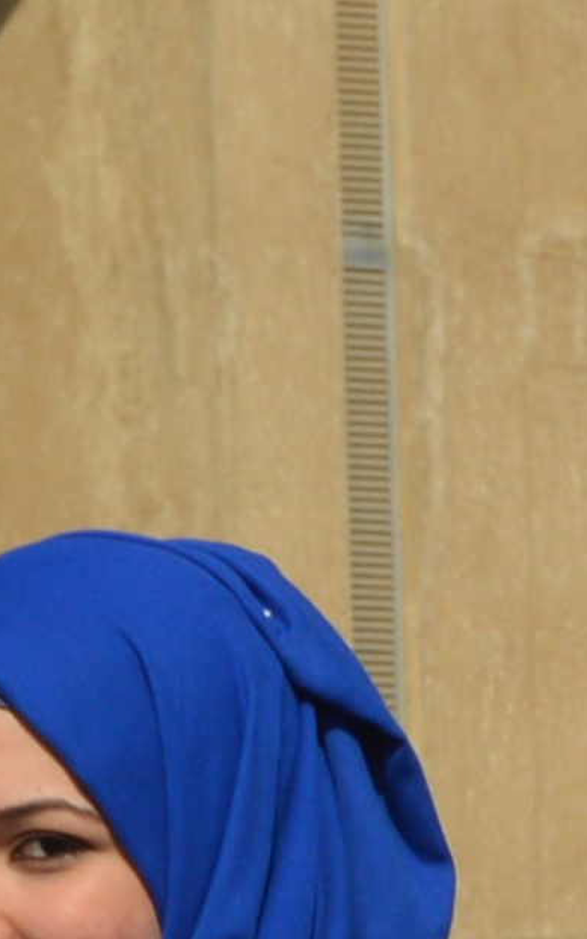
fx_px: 12101
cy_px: 2040
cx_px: 548
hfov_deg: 2.8
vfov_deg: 4.4
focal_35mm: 473
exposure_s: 1/320
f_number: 9
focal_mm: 32
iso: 100
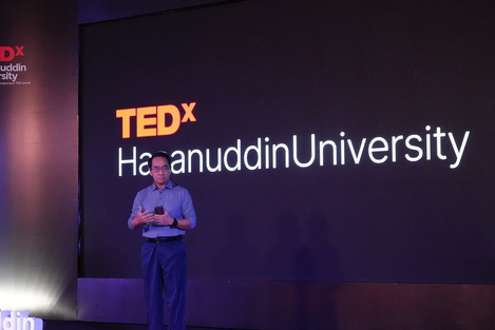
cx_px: 194
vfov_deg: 21.2
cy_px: 207
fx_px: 880
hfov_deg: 31.3
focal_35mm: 64
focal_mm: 50
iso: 12800
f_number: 4
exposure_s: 1/160
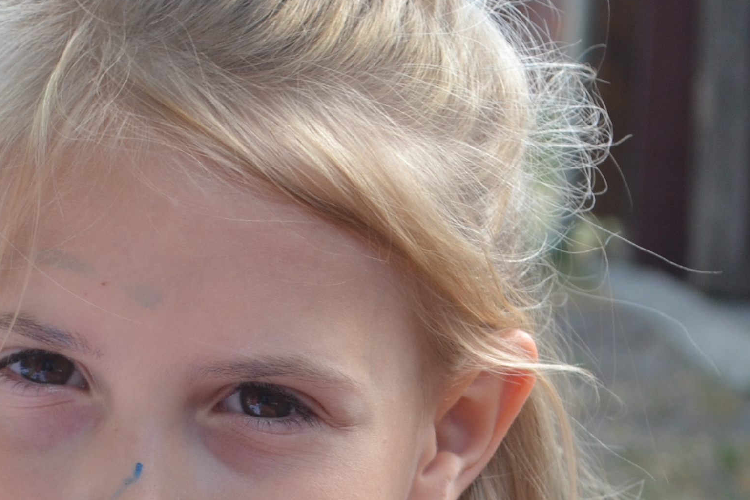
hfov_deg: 12.7
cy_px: 606
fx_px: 3375
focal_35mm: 162
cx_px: 377
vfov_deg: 8.4
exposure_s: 1/125
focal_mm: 36
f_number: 5.6
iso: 280
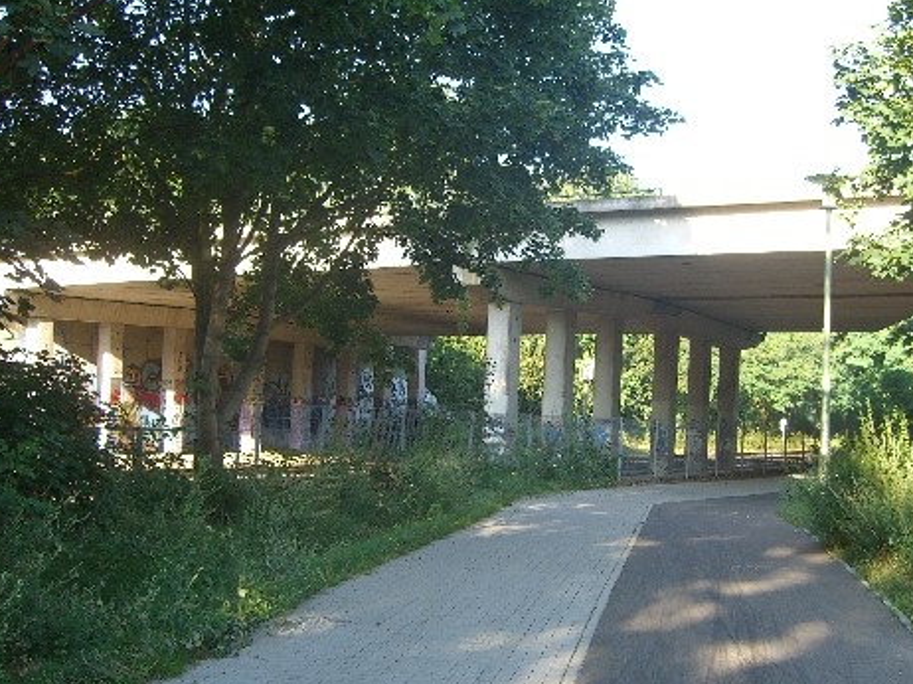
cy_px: 388
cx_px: 515
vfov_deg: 30.2
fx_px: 1265
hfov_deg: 39.6
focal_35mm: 48
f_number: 2.8
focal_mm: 7.9
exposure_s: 1/125
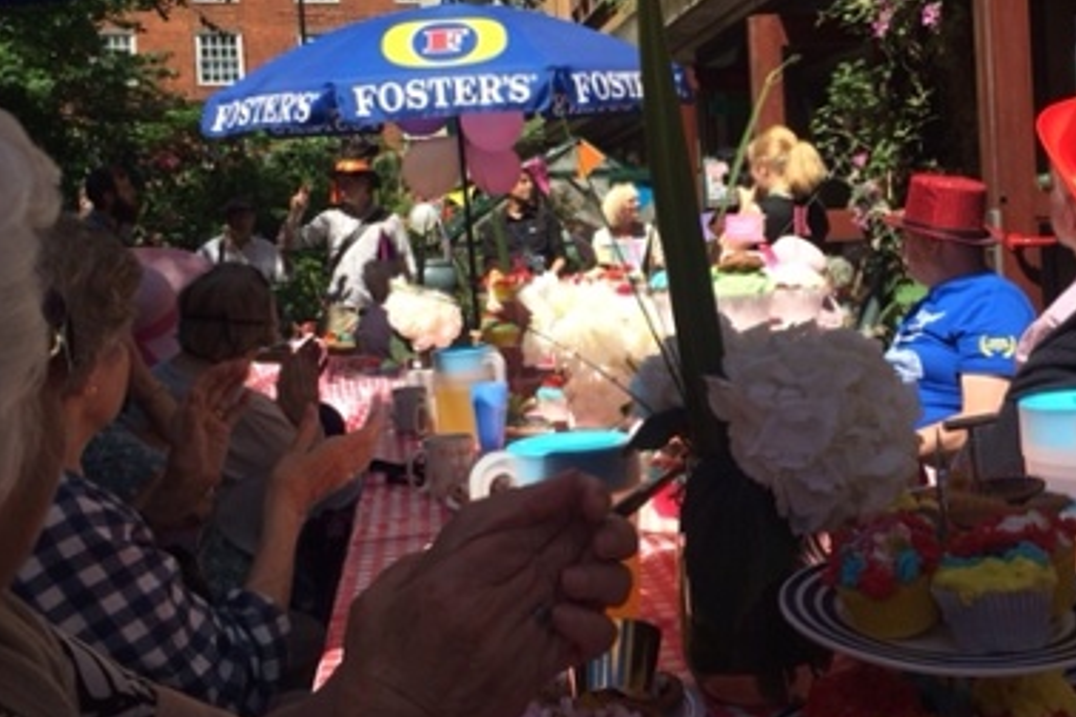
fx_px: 1136
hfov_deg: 50.5
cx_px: 623
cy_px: 286
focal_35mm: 38
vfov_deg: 34.9
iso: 32
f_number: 2.2
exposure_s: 1/1466
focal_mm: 4.12
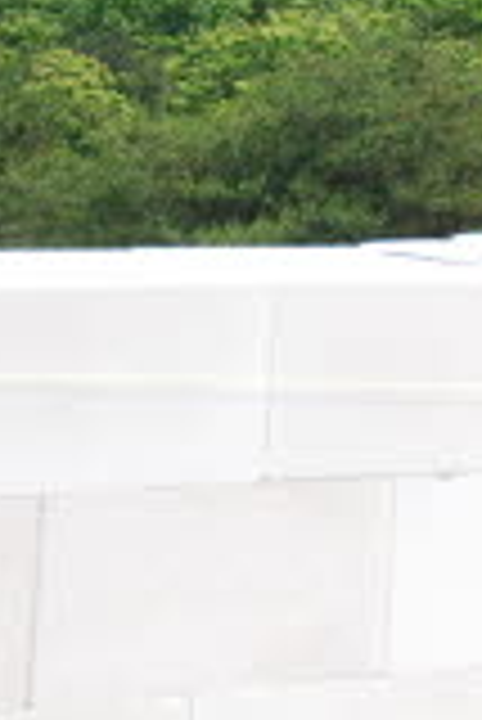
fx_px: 4509
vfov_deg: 9.1
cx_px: 1090
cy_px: 81
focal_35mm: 225
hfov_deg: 5.9
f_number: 7.1
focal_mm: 48
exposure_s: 1/200
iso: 100
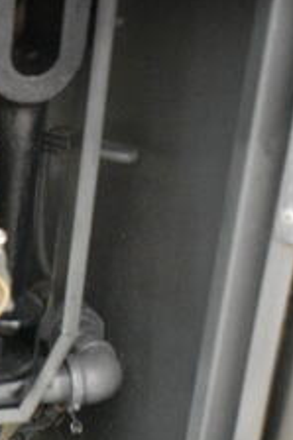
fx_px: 1252
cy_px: 283
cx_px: -248
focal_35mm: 102
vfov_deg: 19.9
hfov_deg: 12.2
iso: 6400
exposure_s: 1/40
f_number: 4
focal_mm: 25
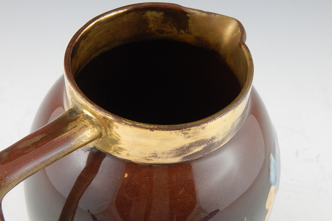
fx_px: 664
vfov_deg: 18.9
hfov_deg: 28.1
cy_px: 104
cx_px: 166
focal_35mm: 72
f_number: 4.1
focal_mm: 12.3
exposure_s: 1/30
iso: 400
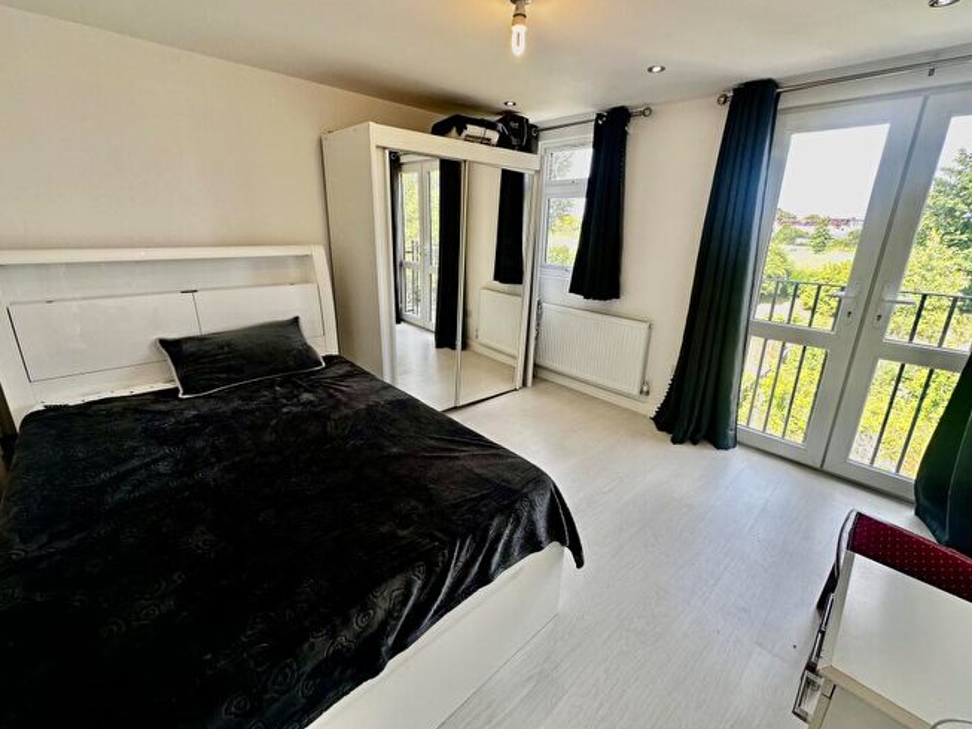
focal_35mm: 15
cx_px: 496
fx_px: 421
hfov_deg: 98.1
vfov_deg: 81.7
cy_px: 349
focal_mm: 2.22
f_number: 2.2
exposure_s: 1/99
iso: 50
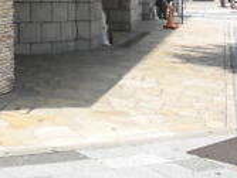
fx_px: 590
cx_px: -97
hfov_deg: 20.2
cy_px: -57
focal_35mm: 86
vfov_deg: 16.3
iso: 100
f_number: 3.1
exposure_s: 1/800
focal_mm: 4.3
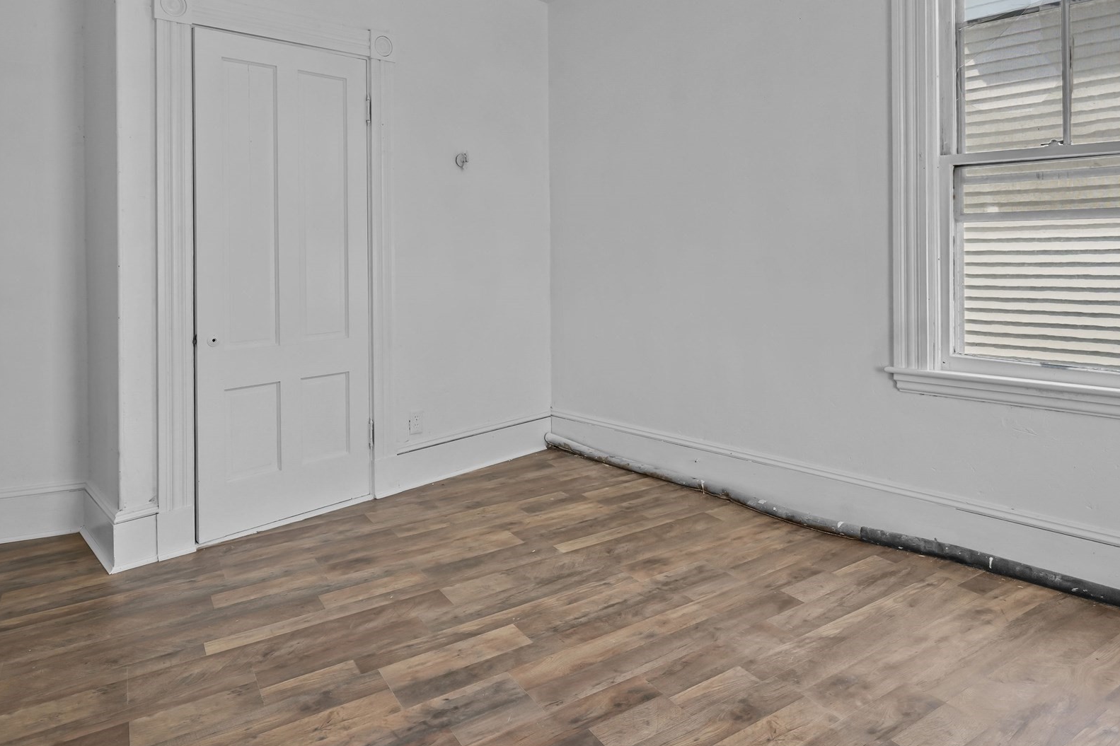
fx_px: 684
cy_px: 285
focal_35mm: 22
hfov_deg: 78.6
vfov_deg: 56.6
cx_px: 541
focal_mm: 17
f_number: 6.3
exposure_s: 1/20
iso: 320
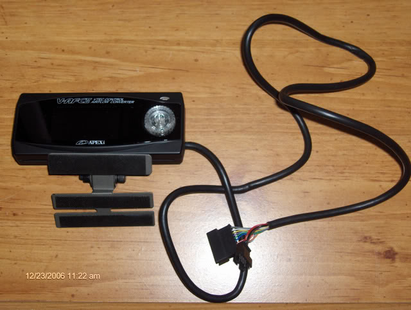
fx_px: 654
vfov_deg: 26.6
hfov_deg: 34.9
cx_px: 206
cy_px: 155
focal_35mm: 55
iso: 100
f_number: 3.2
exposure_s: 1/90
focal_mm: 11.4
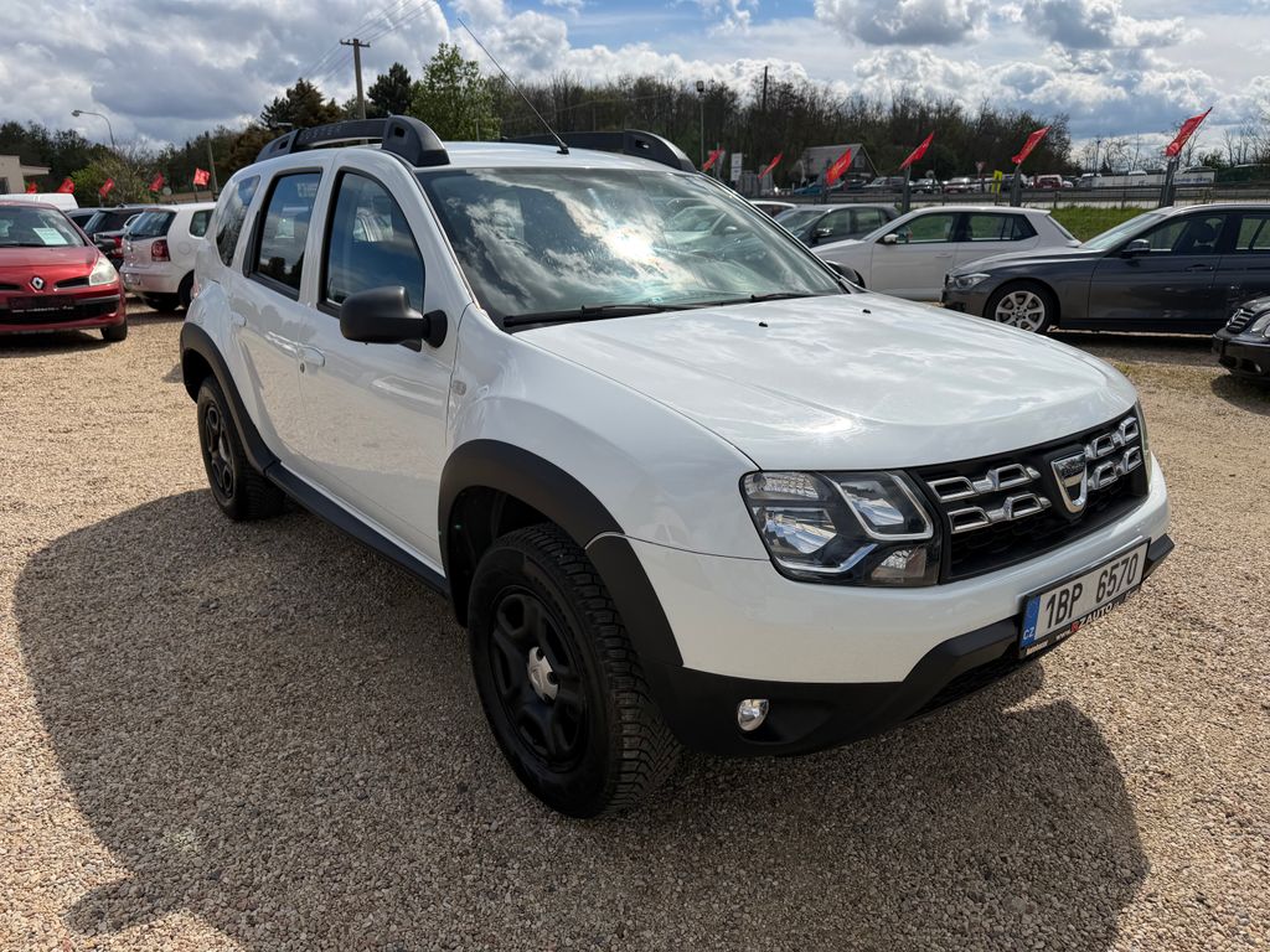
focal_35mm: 24
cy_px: 476
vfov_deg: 56.8
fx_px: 881
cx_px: 635
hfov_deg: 71.6
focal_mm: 6.76
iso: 80
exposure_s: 1/9091
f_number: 1.78
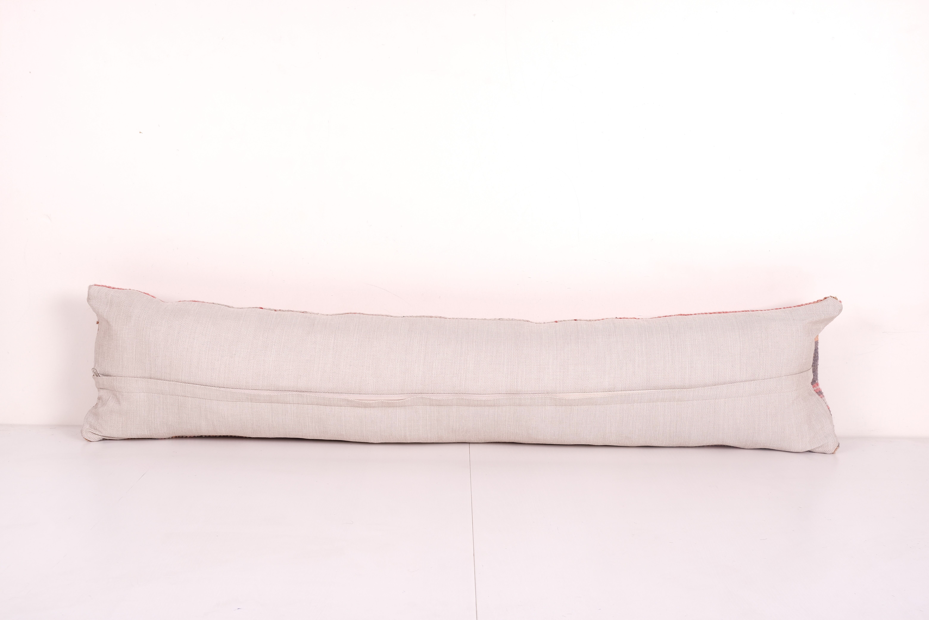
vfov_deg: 29.9
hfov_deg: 43.6
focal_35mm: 45
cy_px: 310
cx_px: 464
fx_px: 1161
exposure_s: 1/160
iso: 80
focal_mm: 30.2
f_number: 11
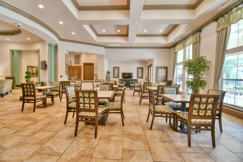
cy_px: 81
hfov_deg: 100.4
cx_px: 122
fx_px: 101
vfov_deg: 77.3
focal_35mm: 15
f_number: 8
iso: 800
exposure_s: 1/20
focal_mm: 10
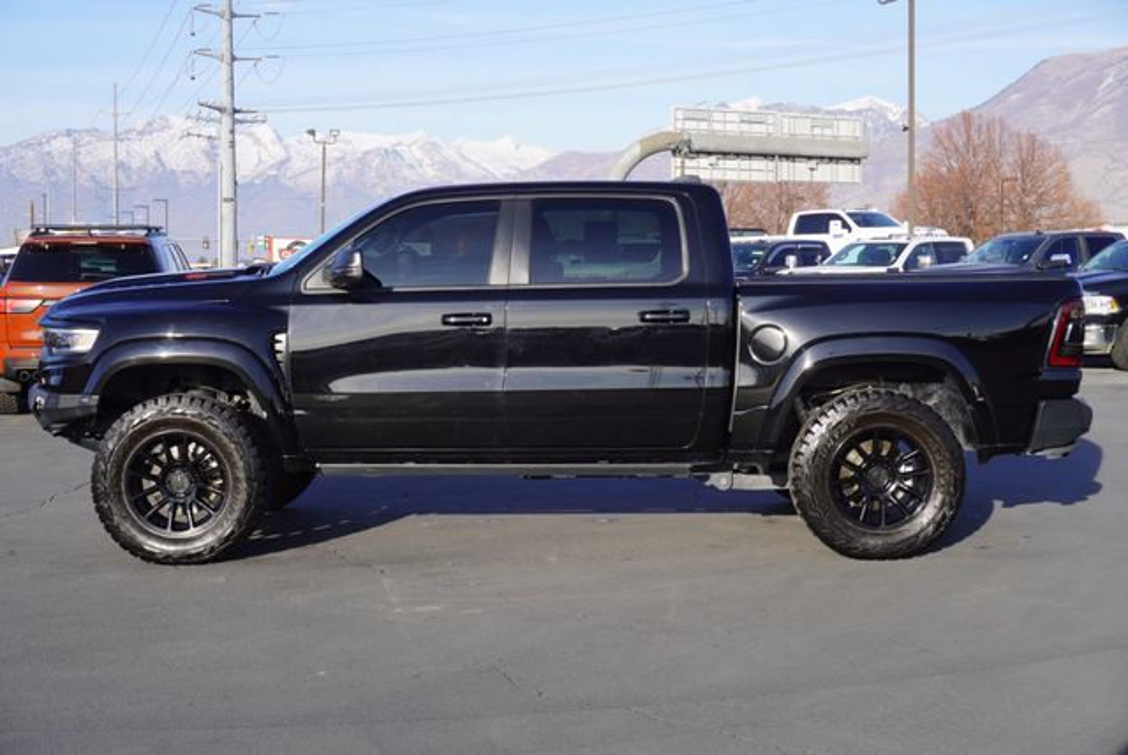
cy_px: 378
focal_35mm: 51
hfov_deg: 38.8
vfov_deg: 26.5
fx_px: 1599
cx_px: 564
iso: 100
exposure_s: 1/100
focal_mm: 34
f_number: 9
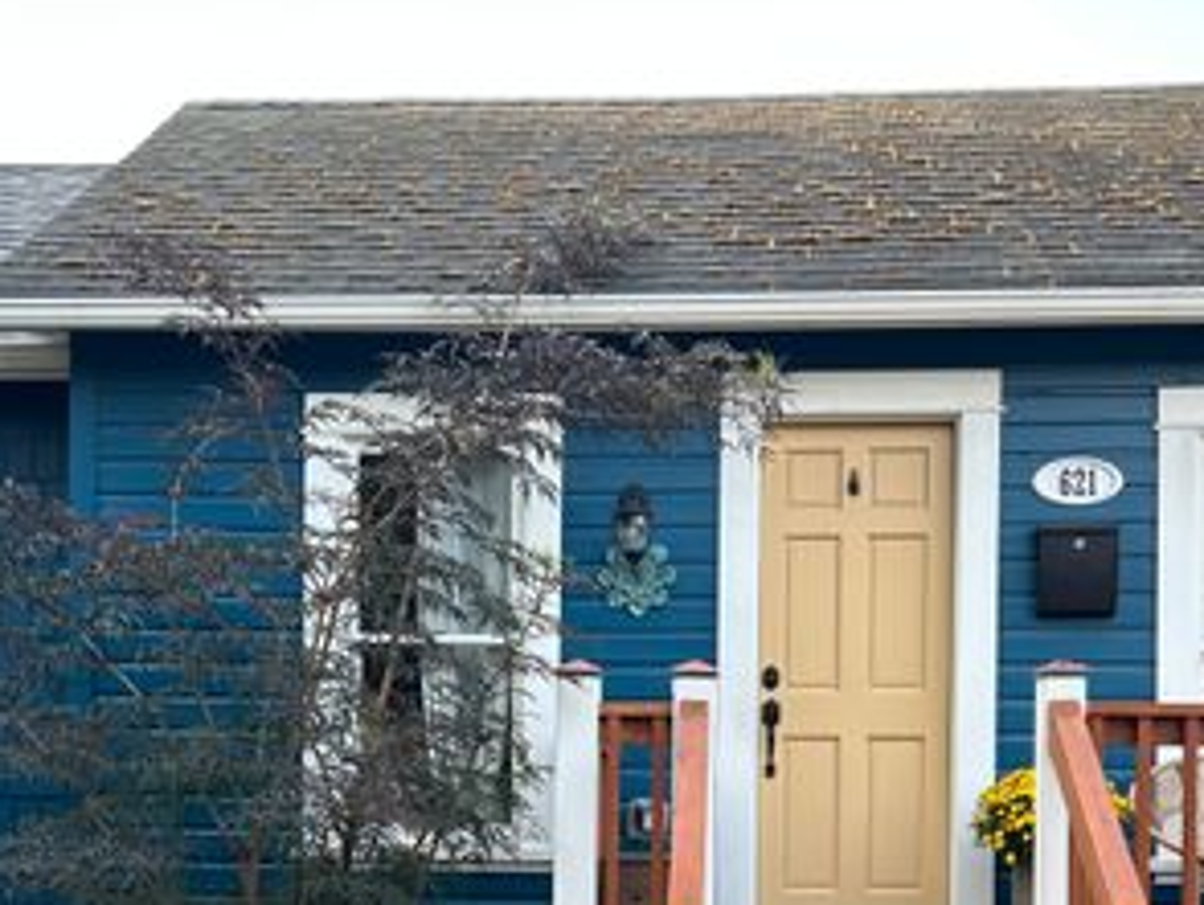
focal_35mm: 53
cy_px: 827
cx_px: 627
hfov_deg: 36.1
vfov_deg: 26.6
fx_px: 1845
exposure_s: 1/202
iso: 40
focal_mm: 5.7
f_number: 1.5
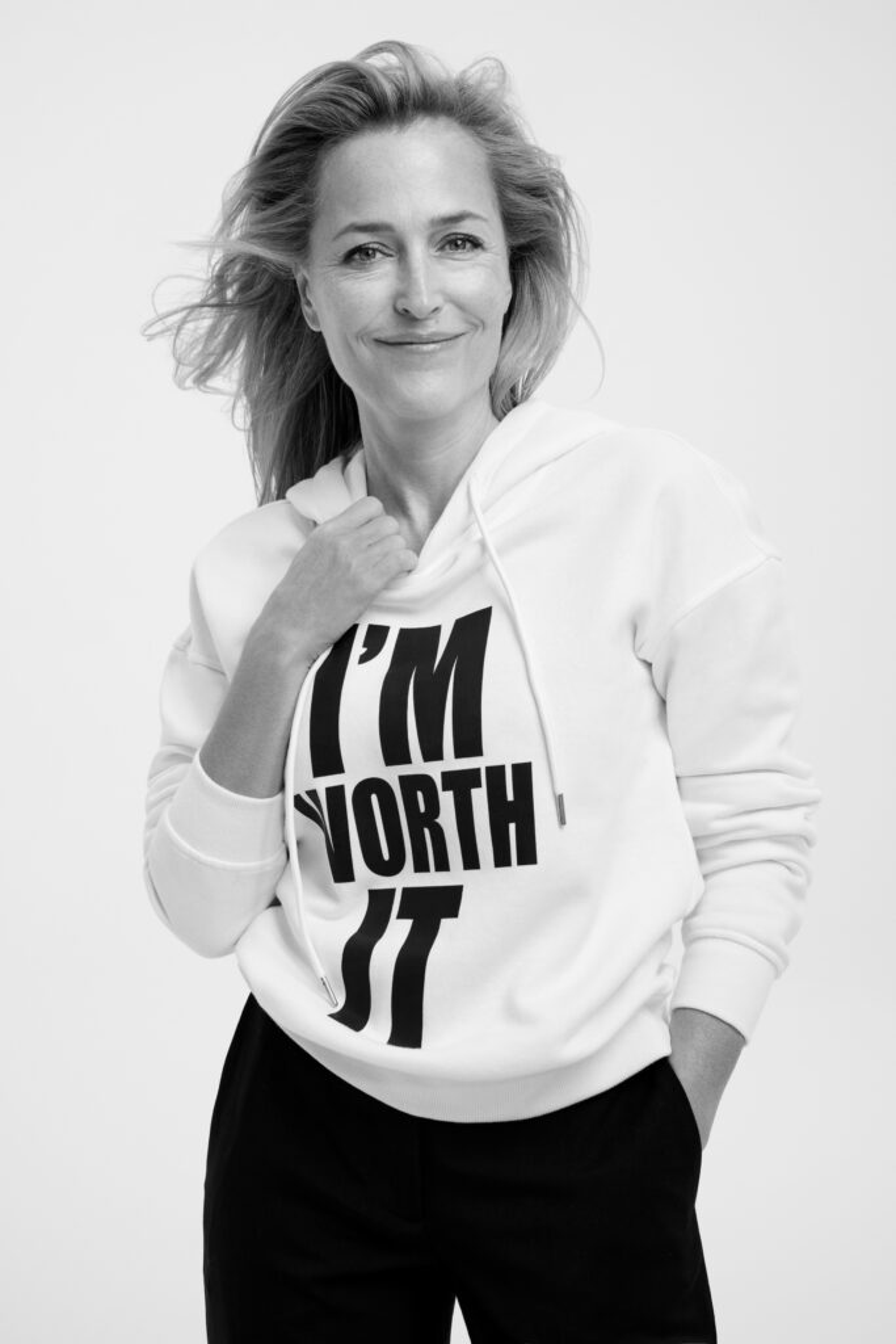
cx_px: 448
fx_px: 2612
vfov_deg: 28.8
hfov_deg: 19.5
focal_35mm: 70
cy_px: 672
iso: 400
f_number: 11
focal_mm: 70
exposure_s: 1/200
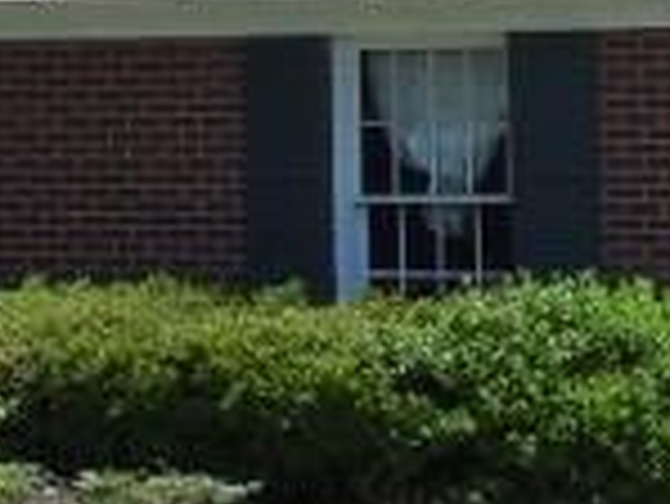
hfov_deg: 8.2
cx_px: 499
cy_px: 302
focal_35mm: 241
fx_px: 4668
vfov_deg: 6.2
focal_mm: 6.3
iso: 125
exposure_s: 1/800
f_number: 3.7
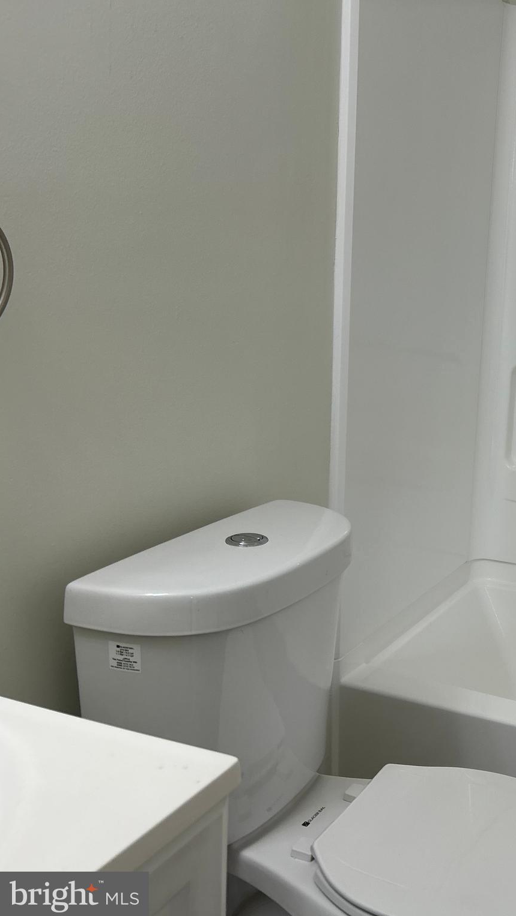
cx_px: 614
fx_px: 924
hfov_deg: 27.5
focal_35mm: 38
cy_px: 460
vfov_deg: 52.8
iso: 50
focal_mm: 5.7
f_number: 1.5
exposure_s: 1/120
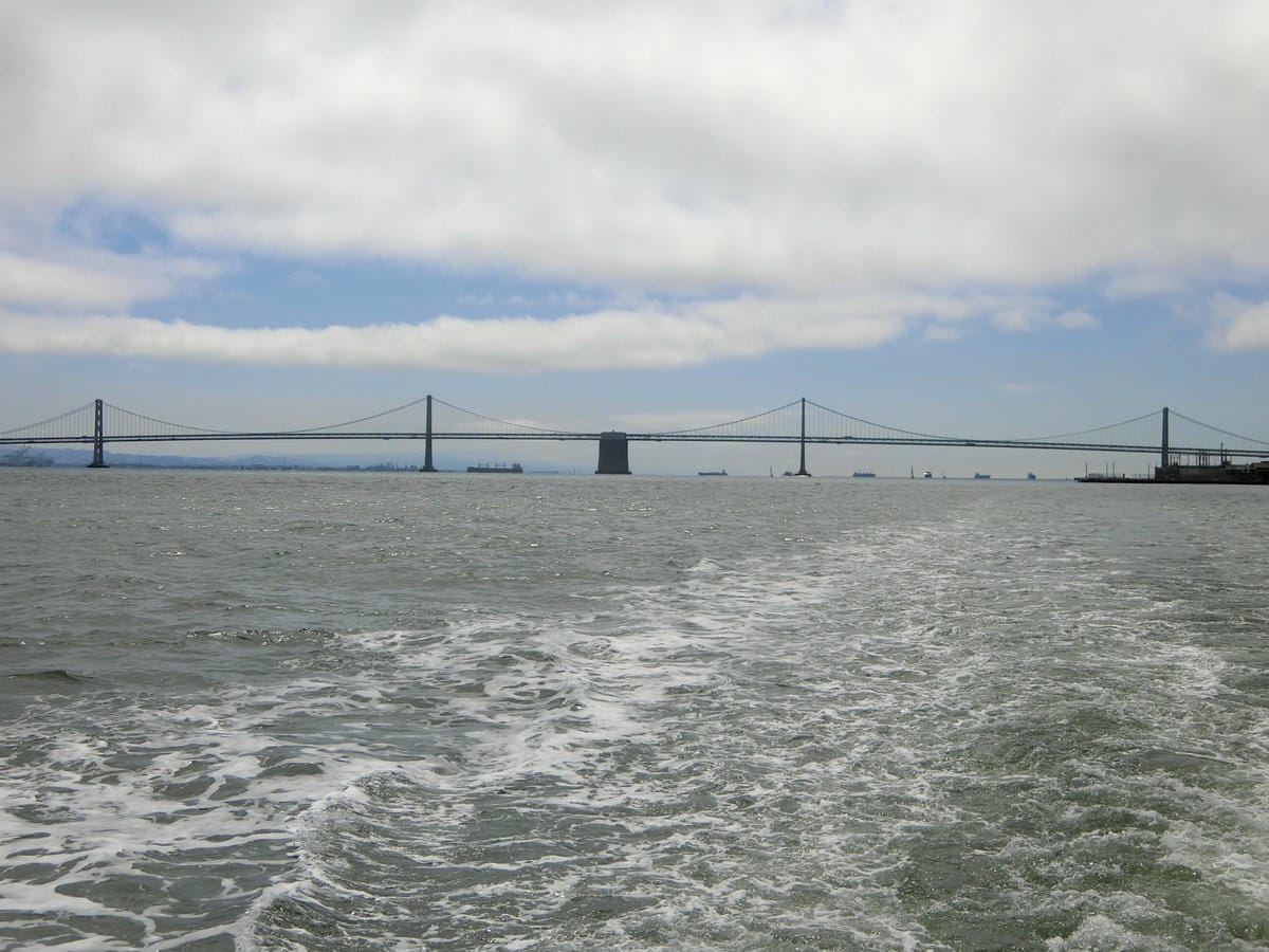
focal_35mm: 44
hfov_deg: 42.9
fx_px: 1613
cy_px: 476
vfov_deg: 32.9
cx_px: 634
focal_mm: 9.5
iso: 80
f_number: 9.9
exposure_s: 1/400
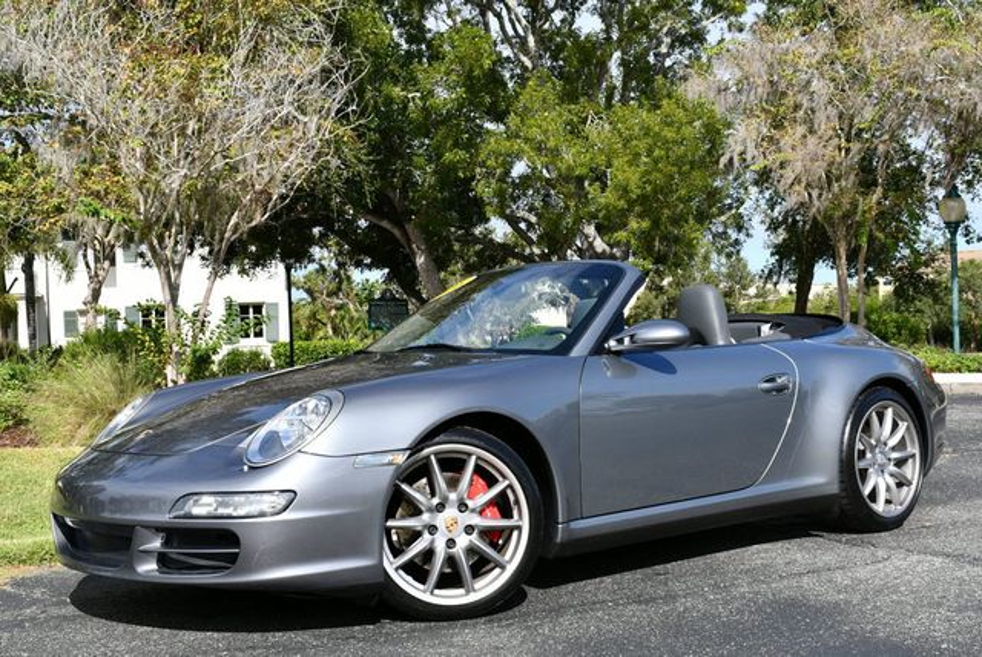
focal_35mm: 48
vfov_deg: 28.1
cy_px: 328
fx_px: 1310
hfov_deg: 41.1
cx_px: 491
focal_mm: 24
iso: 100
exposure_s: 1/250
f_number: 8
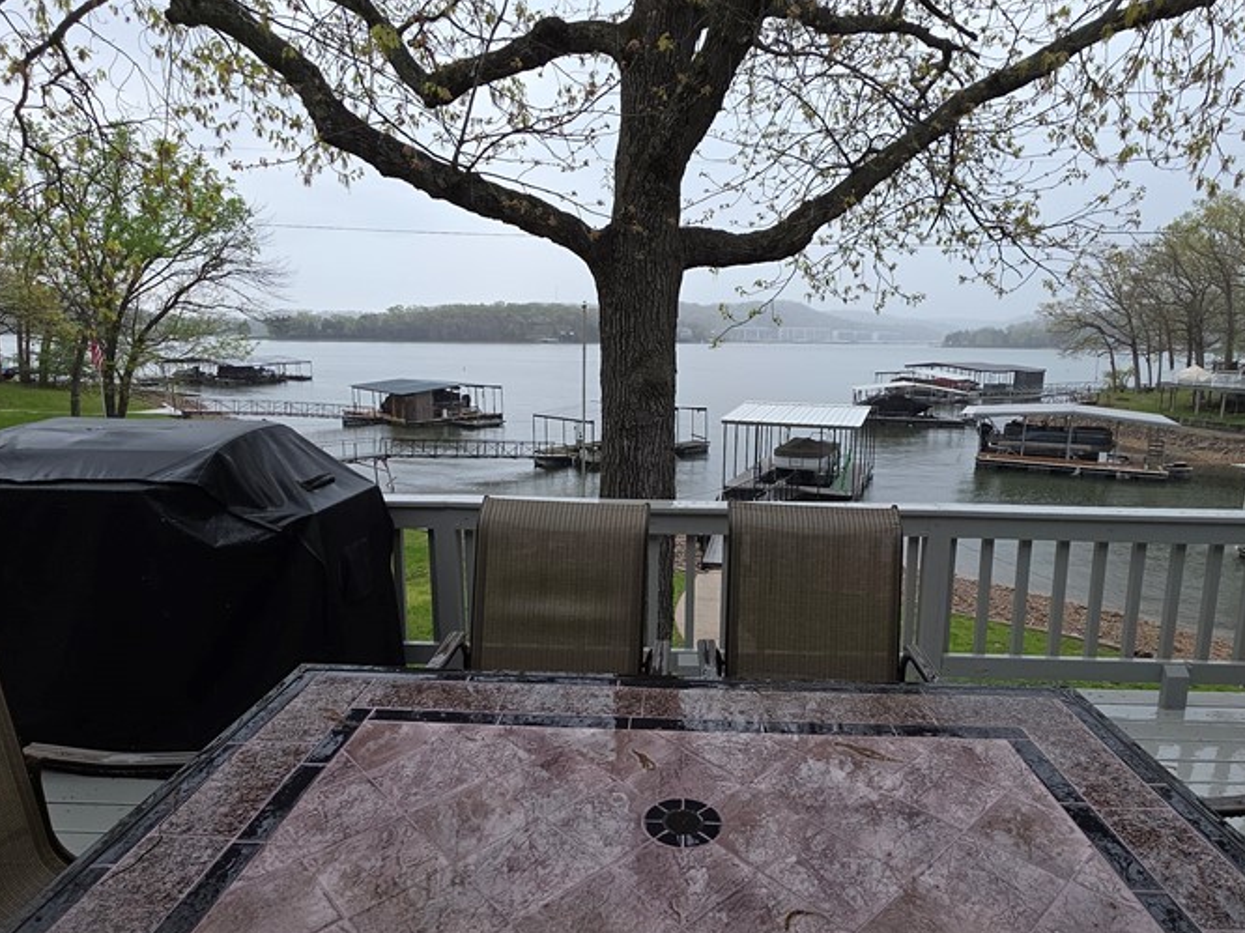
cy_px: 471
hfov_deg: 81.7
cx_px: 665
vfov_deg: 65.9
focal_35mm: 20
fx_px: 719
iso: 20
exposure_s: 1/169
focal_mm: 2.2
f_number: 1.9
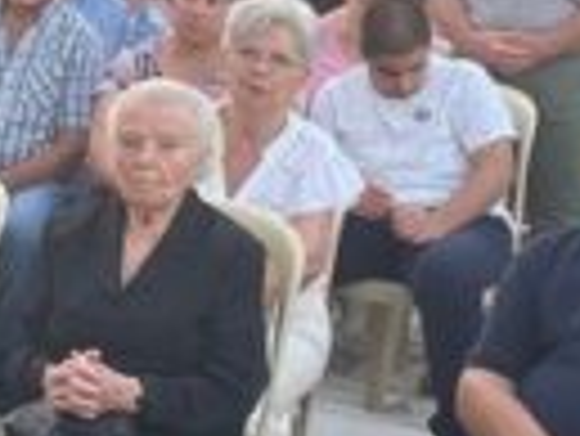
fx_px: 2532
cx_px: -202
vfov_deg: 9.8
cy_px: 61
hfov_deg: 12.6
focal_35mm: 151
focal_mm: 4.2
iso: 64
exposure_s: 1/100
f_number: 1.6
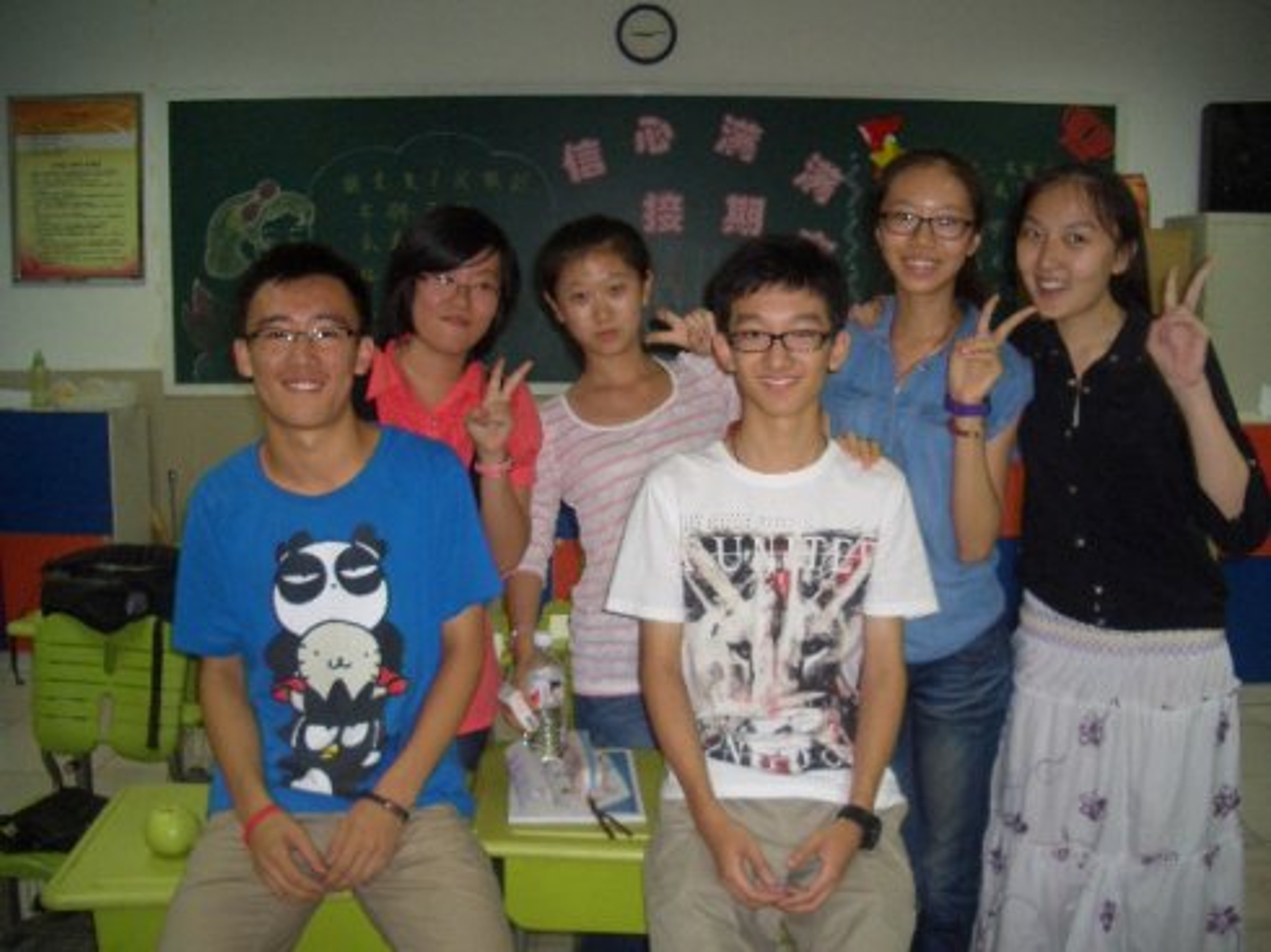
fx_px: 1284
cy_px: 476
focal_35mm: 35
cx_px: 636
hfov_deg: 52.6
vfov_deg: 40.7
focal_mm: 5.8
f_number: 2.6
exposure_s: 1/60
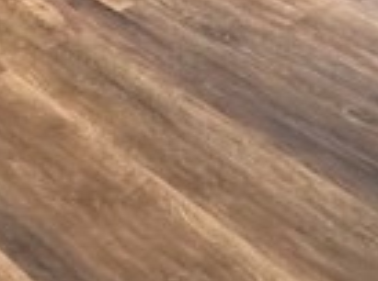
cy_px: -501
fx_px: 1144
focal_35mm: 105
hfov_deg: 18.7
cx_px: 119
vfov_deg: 10.7
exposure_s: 1/60
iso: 200
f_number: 2.2
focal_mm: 2.22
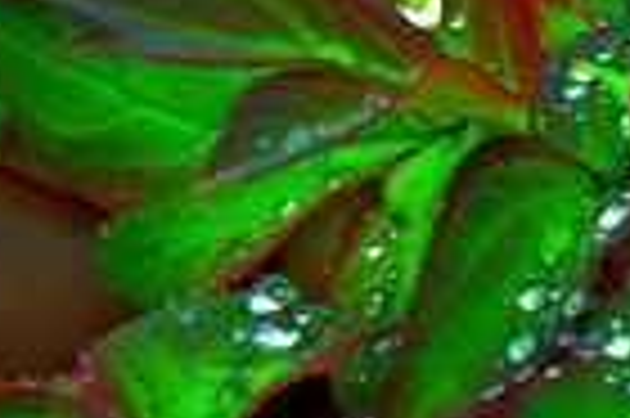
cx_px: 1534
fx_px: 14630
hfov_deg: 2.4
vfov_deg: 1.6
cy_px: 854
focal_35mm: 837
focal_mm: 125
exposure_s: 1/125
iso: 560
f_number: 7.1
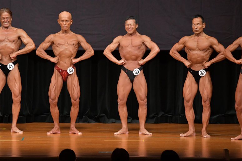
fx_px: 1713
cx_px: 121
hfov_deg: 8.1
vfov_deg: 5.4
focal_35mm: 255
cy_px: 80
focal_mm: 170
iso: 5000
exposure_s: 1/400
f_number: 5.6
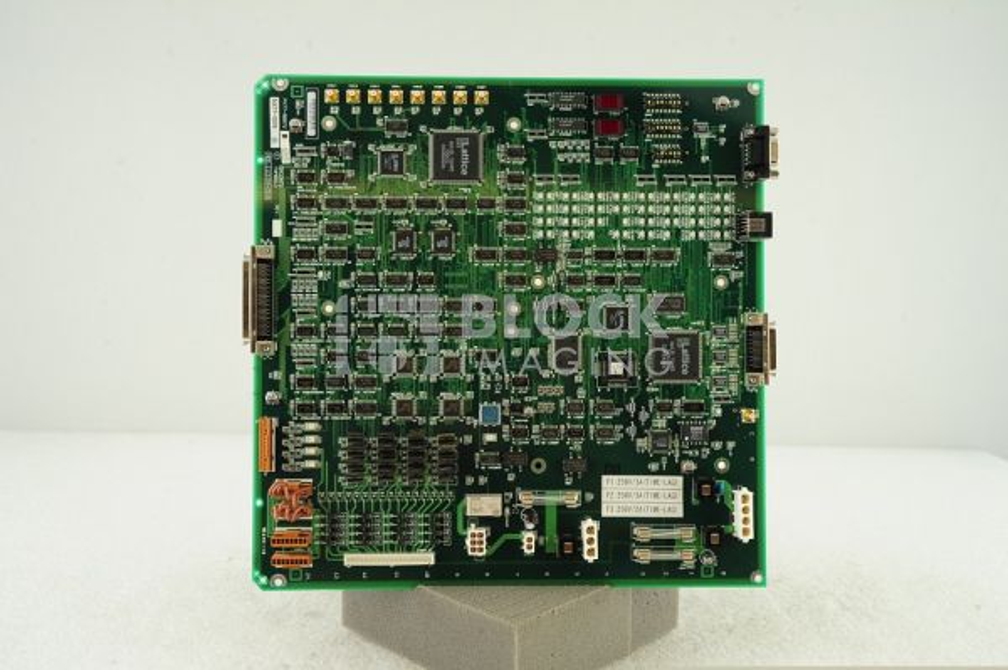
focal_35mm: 45
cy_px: 335
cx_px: 504
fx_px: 1259
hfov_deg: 43.6
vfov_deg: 29.8
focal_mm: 45
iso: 1600
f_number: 9
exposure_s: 1/125
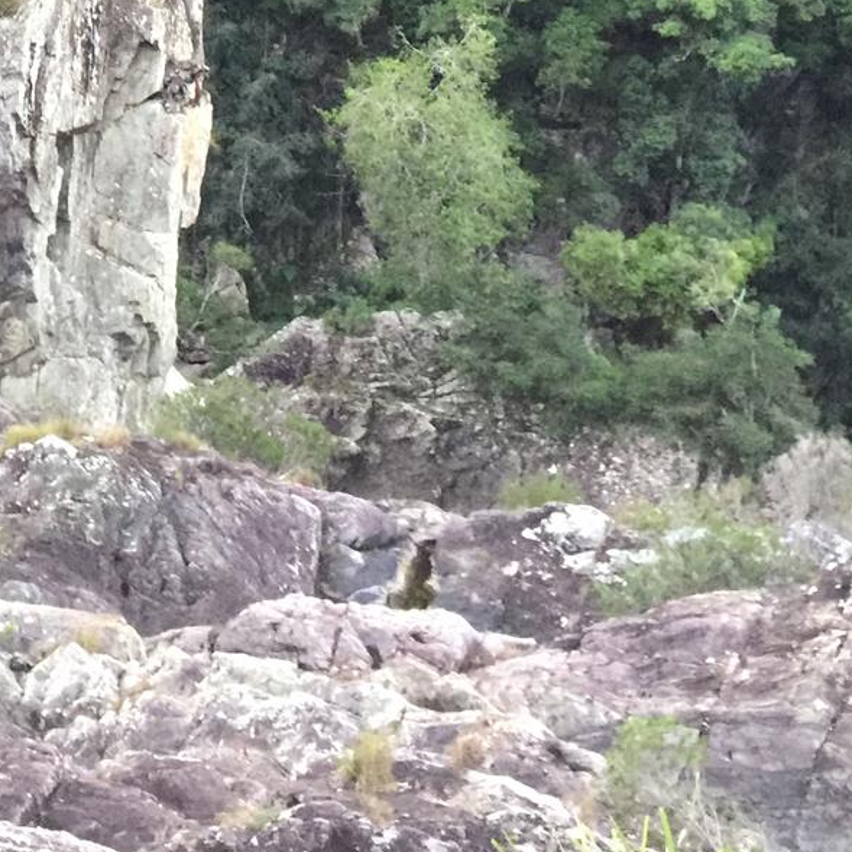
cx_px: -172
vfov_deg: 23.5
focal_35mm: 71
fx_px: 1977
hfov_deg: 22.4
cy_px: 35
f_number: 2.2
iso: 125
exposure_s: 1/17
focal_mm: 4.15
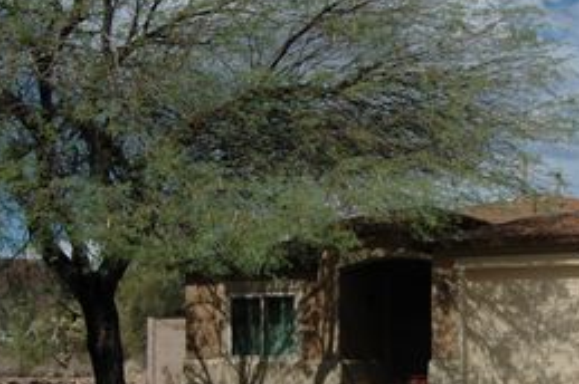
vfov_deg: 22.8
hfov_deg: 32.7
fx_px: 932
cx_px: 523
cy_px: 344
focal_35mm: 58
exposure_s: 1/500
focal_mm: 20
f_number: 11
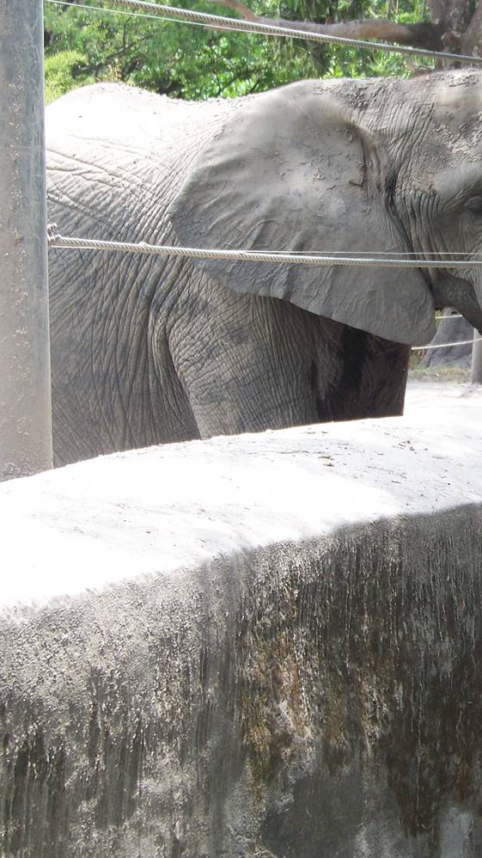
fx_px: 3455
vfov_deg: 14.1
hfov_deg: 7.9
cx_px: 578
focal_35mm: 152
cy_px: 369
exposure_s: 1/200
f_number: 3.2
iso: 64
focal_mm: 14.6
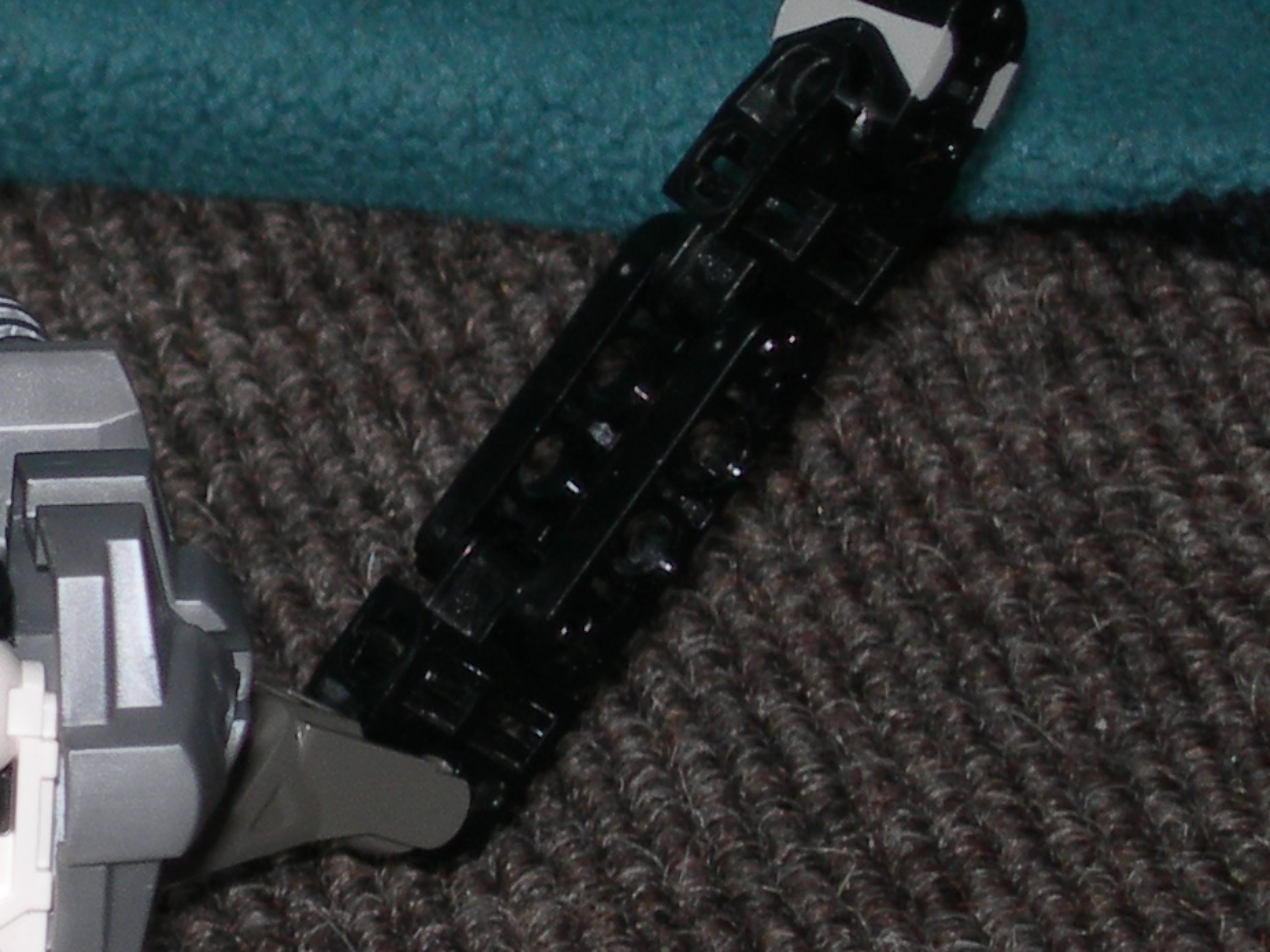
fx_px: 13755
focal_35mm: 375
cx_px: -527
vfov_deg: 4.0
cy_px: 300
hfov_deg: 5.2
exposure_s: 1/60.1
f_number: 4.9
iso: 50
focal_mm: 23.4
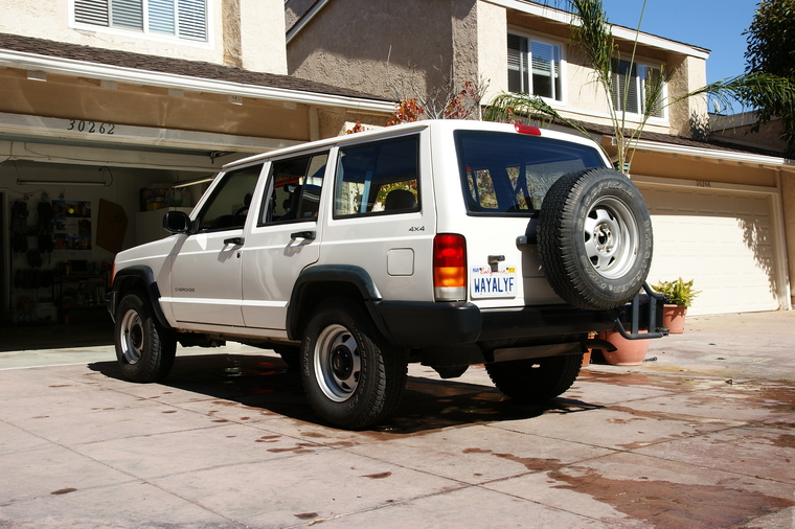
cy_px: 264
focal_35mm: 39
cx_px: 398
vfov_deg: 34.2
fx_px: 861
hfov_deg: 49.6
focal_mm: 26
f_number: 9
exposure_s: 1/200
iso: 100
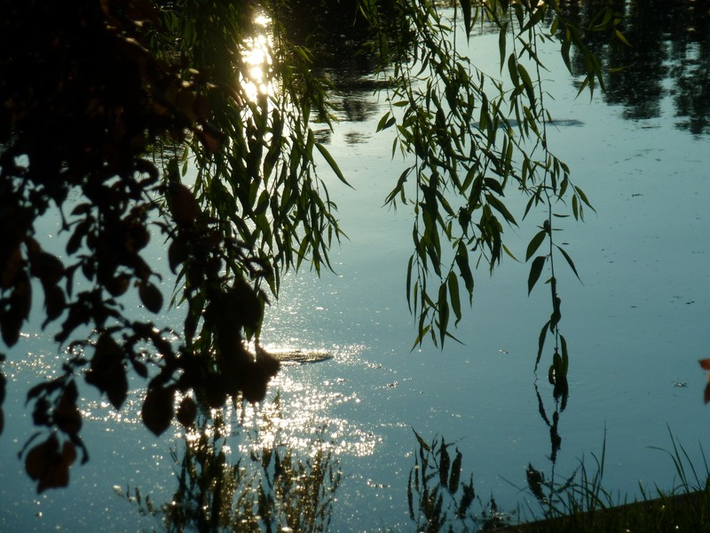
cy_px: 266
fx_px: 4041
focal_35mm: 197
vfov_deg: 7.5
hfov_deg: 10.0
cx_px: 355
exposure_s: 1/500
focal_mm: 35.2
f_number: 5.5
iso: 100
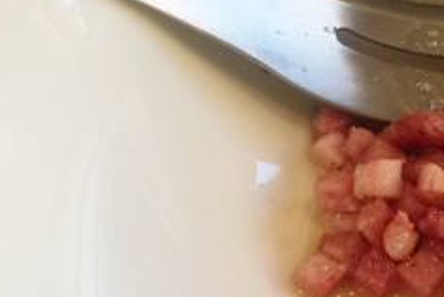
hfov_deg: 23.8
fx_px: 1012
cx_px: 431
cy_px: 223
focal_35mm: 82
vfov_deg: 16.6
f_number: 2.2
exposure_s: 1/40
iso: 32
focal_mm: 4.15
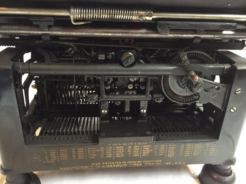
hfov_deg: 61.7
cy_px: 92
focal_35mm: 29
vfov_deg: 48.2
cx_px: 123
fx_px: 206
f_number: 2.2
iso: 400
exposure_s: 1/17
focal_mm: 4.15
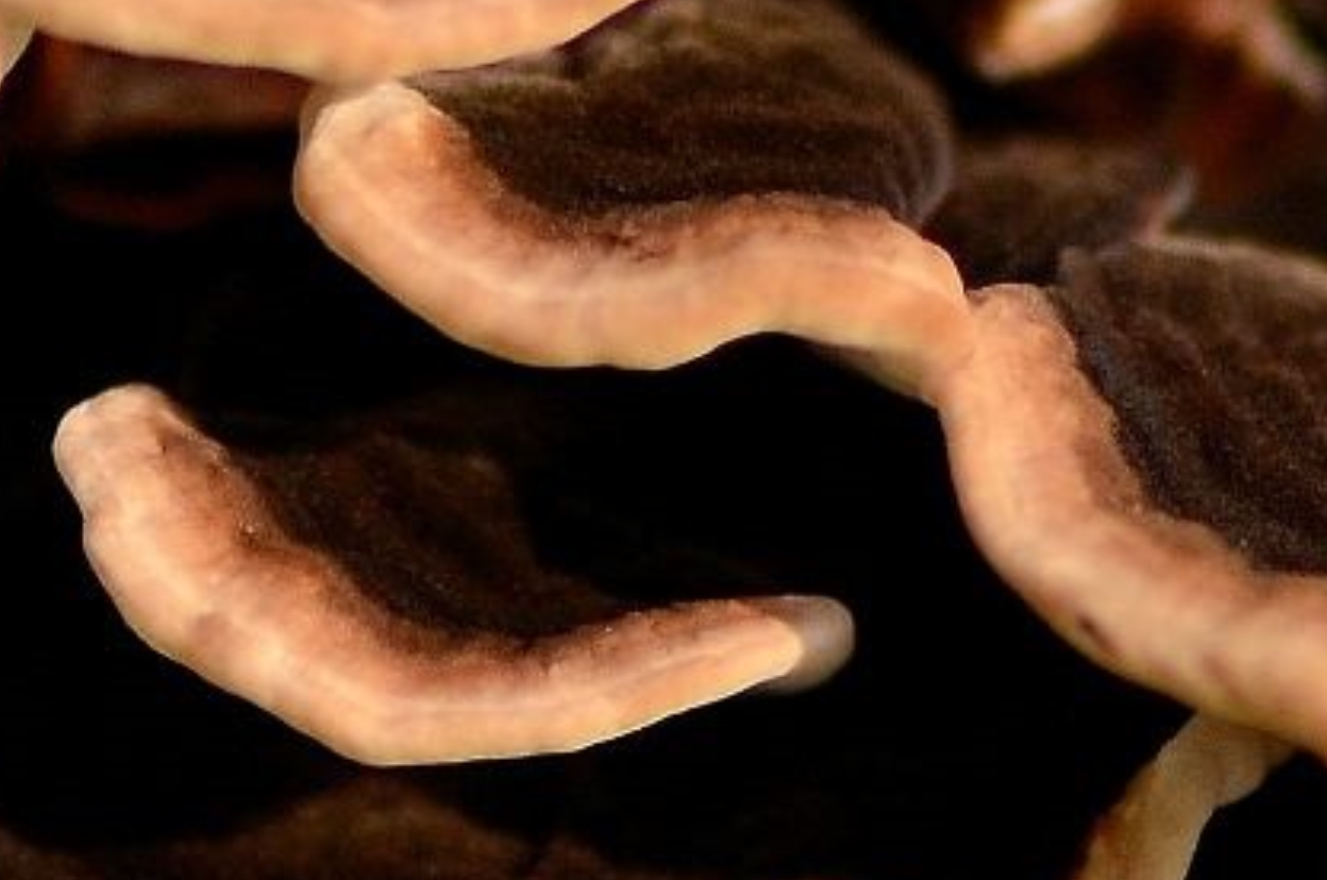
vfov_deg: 1.5
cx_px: 180
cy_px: 190
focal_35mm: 914
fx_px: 33635
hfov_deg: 2.3
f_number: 3
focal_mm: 105
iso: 400
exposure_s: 1/160
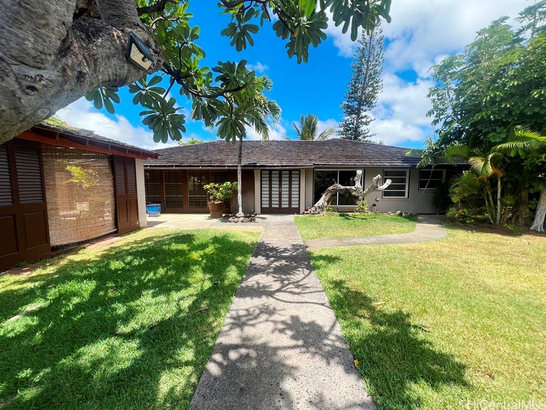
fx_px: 205
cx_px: 273
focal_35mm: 13
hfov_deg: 106.2
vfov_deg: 89.9
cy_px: 205
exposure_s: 1/903
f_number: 1.8
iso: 32
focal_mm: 1.57
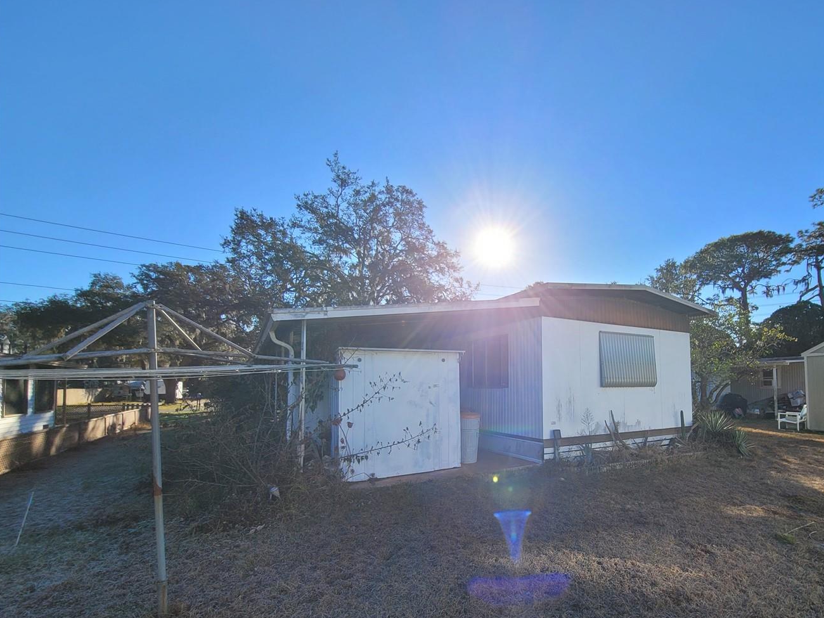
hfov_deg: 93.0
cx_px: 503
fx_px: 381
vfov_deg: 77.3
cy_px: 366
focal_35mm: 16
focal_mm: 2.2
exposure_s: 1/1365
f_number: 2.2
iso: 50
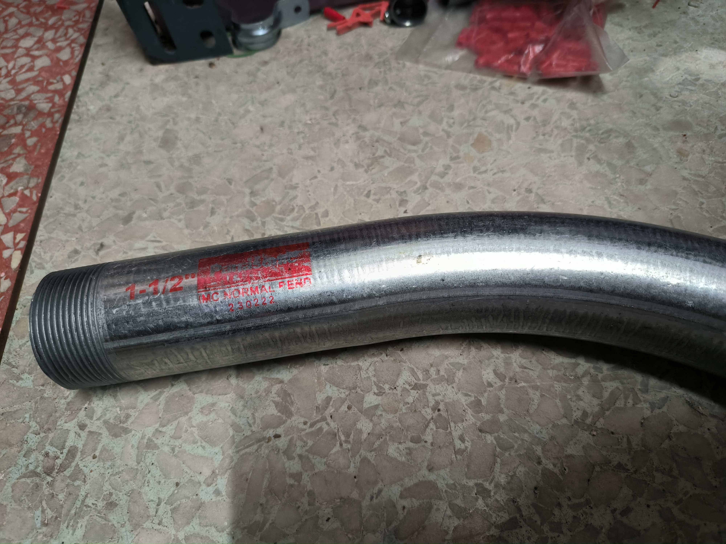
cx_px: 363
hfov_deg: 71.6
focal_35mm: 24
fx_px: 503
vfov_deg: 56.8
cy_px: 272
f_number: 1.7
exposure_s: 1/33.3
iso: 1475
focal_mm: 5.24
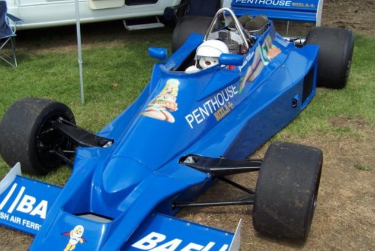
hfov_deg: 48.4
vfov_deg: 33.4
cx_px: 189
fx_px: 417
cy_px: 122
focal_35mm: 40
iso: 100
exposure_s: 1/750
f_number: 4
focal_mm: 6.3
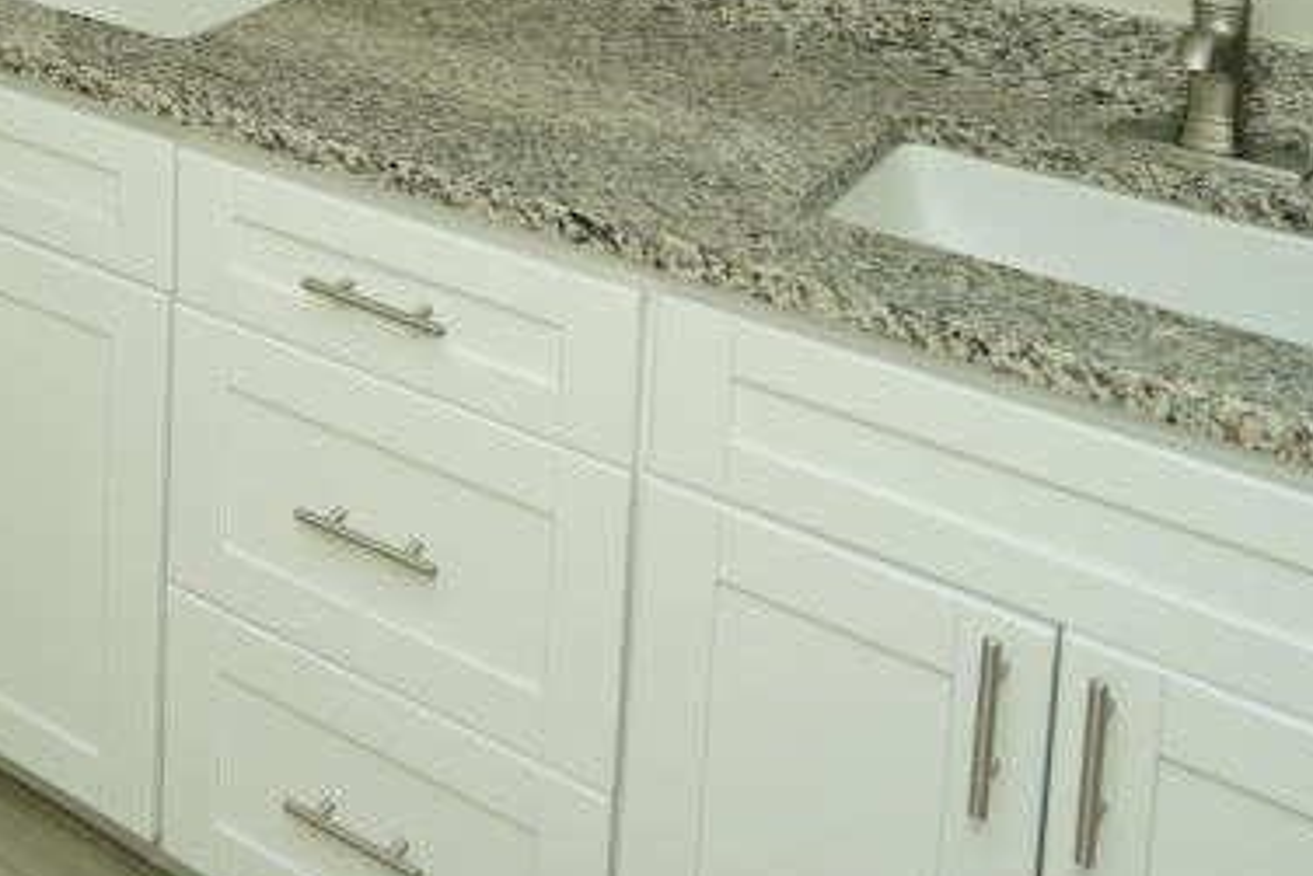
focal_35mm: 55
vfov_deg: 21.1
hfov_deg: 32.0
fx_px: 2007
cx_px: -129
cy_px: -417
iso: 400
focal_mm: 18
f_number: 4
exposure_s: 1/160
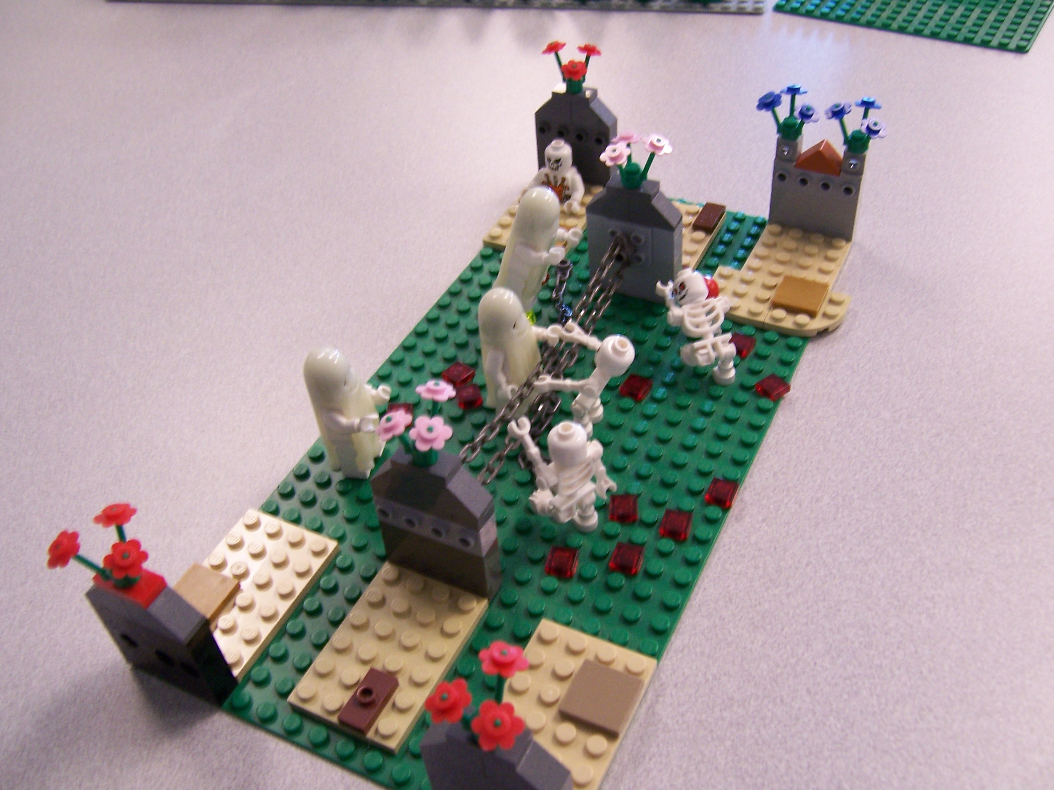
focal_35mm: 33
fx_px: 1005
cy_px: 395
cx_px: 527
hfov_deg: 55.4
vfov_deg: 42.9
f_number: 3.4
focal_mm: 5.5
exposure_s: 1/10
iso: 140
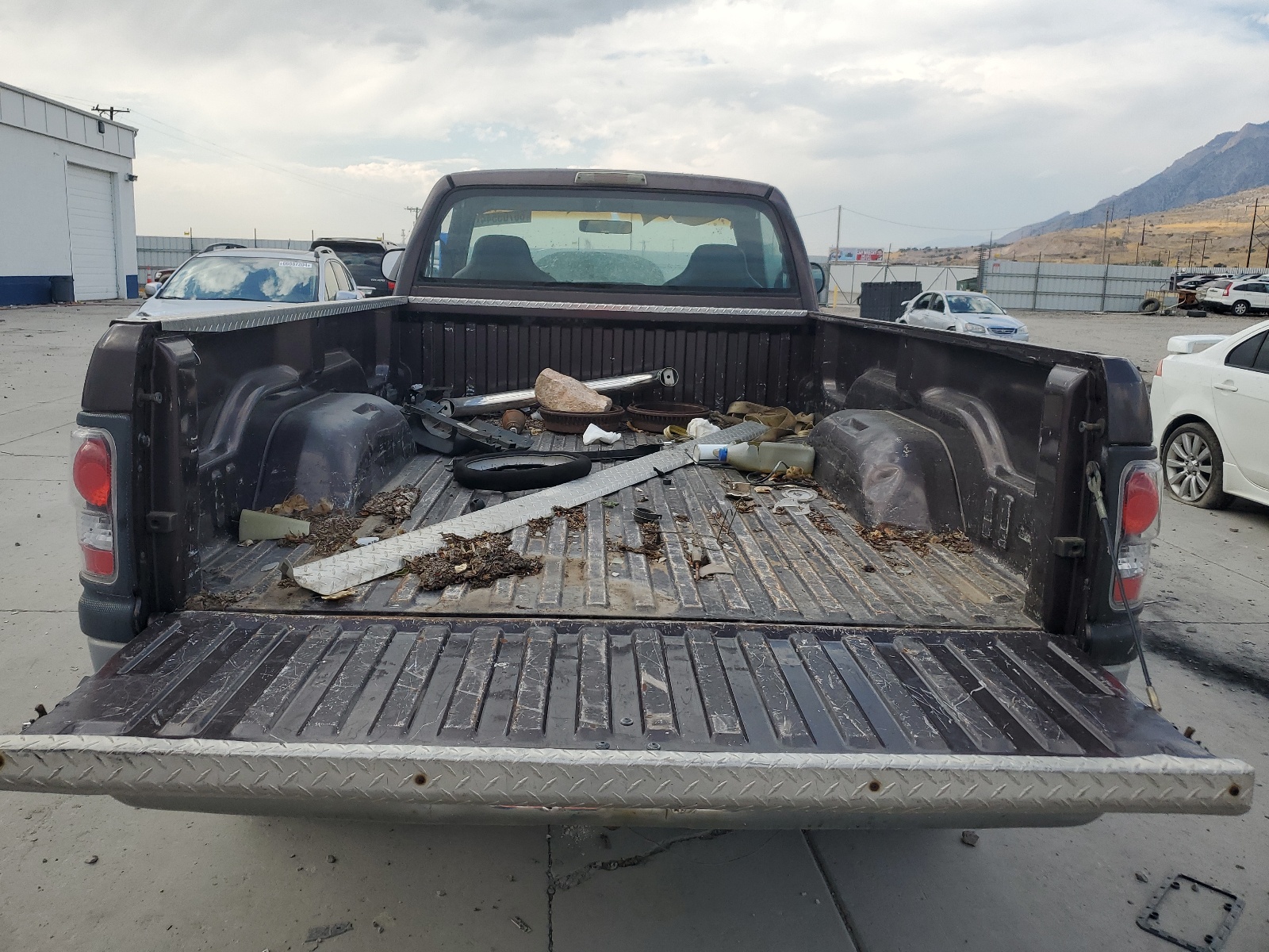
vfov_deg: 53.1
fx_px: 953
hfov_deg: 67.3
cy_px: 476
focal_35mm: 26
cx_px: 634
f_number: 1.5
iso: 50
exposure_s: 1/1667
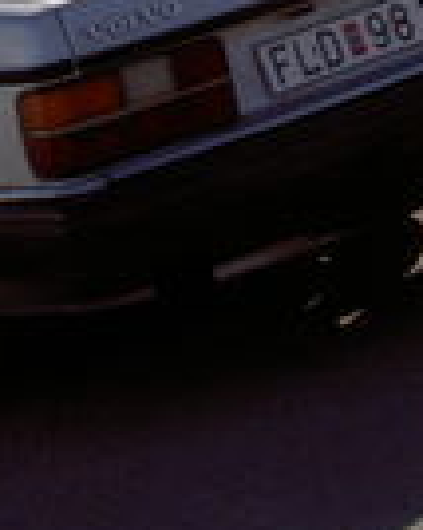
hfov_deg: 8.4
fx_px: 2851
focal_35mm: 182
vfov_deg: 10.3
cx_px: 403
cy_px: -233
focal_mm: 8
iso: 50
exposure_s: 1/640
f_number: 4.7
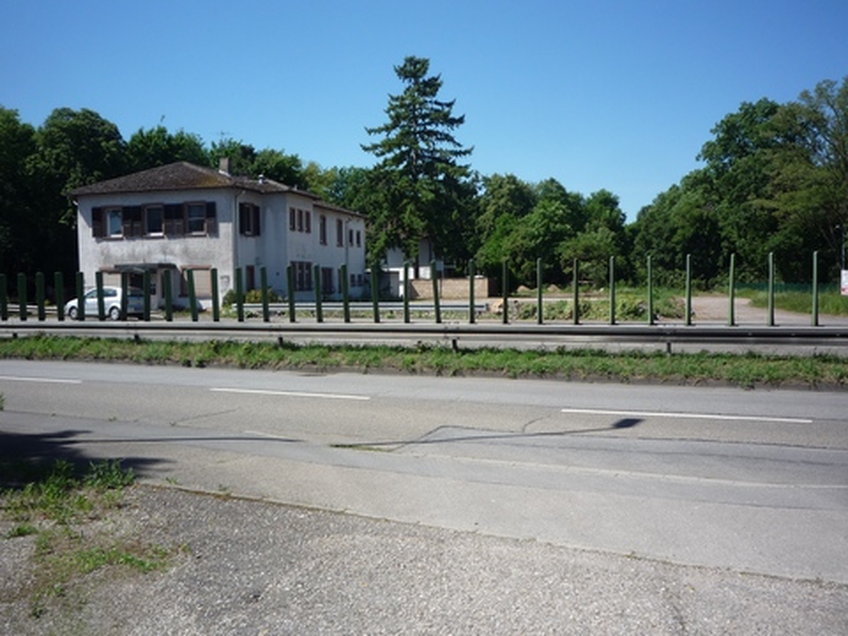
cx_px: 424
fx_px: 784
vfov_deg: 44.2
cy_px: 318
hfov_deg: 56.8
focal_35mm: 32
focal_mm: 5.2
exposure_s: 1/400
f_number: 5
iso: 100
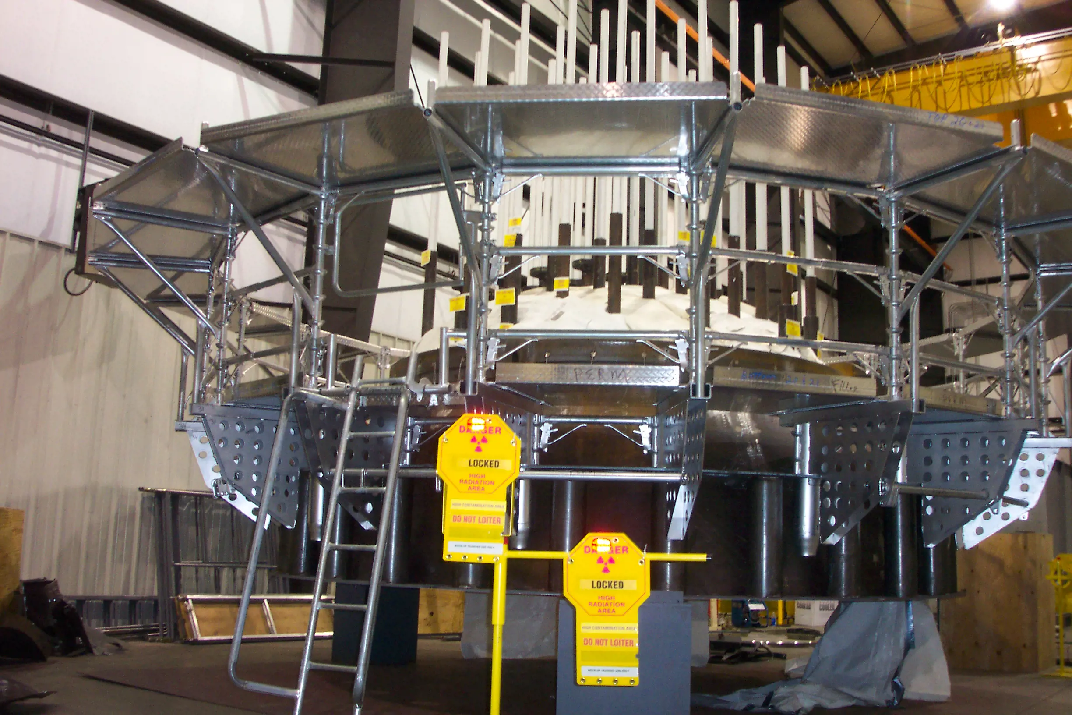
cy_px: 358
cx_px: 536
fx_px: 1042
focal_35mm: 35
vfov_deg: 37.9
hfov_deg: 54.4
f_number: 2.8
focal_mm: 7.5
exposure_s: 1/30
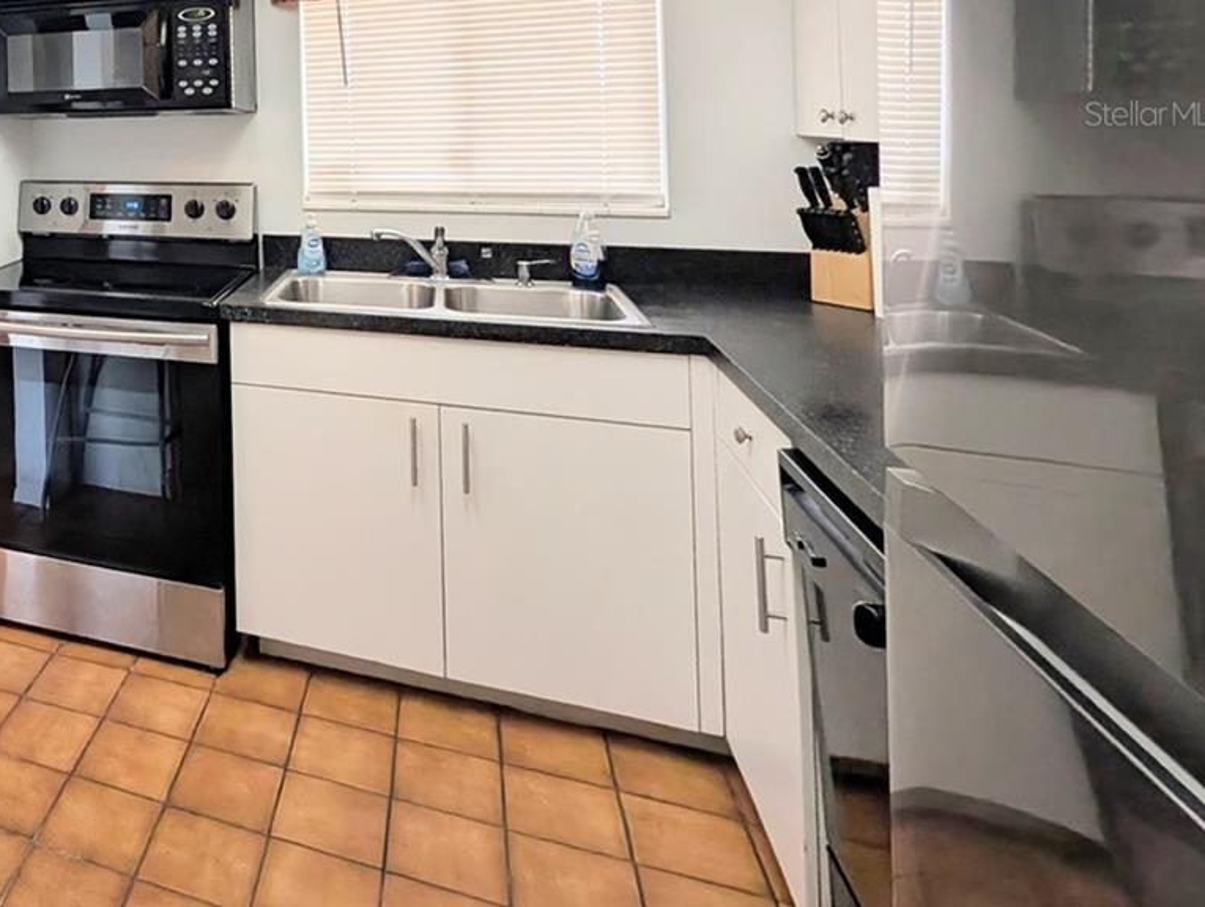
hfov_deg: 53.2
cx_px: -22
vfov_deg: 49.7
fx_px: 871
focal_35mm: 25
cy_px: 113
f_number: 1.7
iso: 48
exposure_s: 1/164
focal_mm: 2.02
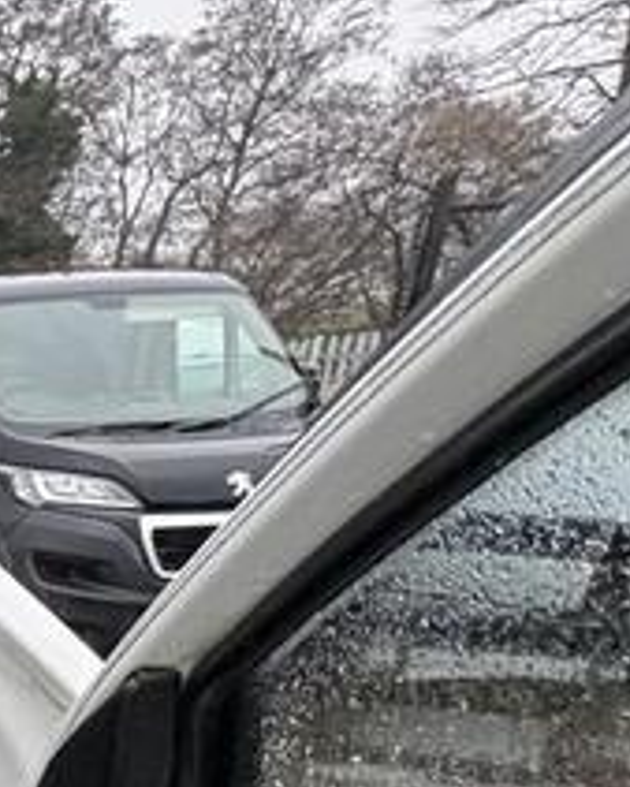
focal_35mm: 58
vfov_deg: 28.8
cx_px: -910
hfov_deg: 14.8
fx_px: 1351
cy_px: 910
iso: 250
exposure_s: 1/93
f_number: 2.2
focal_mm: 2.22
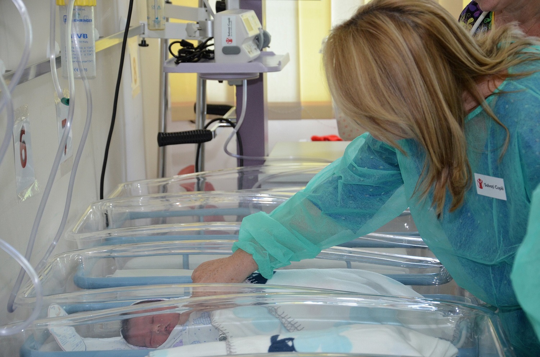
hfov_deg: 22.0
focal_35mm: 93
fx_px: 1392
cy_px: 178
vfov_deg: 14.6
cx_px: 270
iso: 900
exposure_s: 1/60
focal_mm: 62
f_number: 5.3
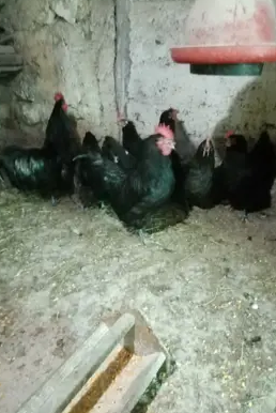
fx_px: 321
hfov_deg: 46.4
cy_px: 206
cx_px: 153
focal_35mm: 28
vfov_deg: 65.4
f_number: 1.8
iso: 3216
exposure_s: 1/12.5
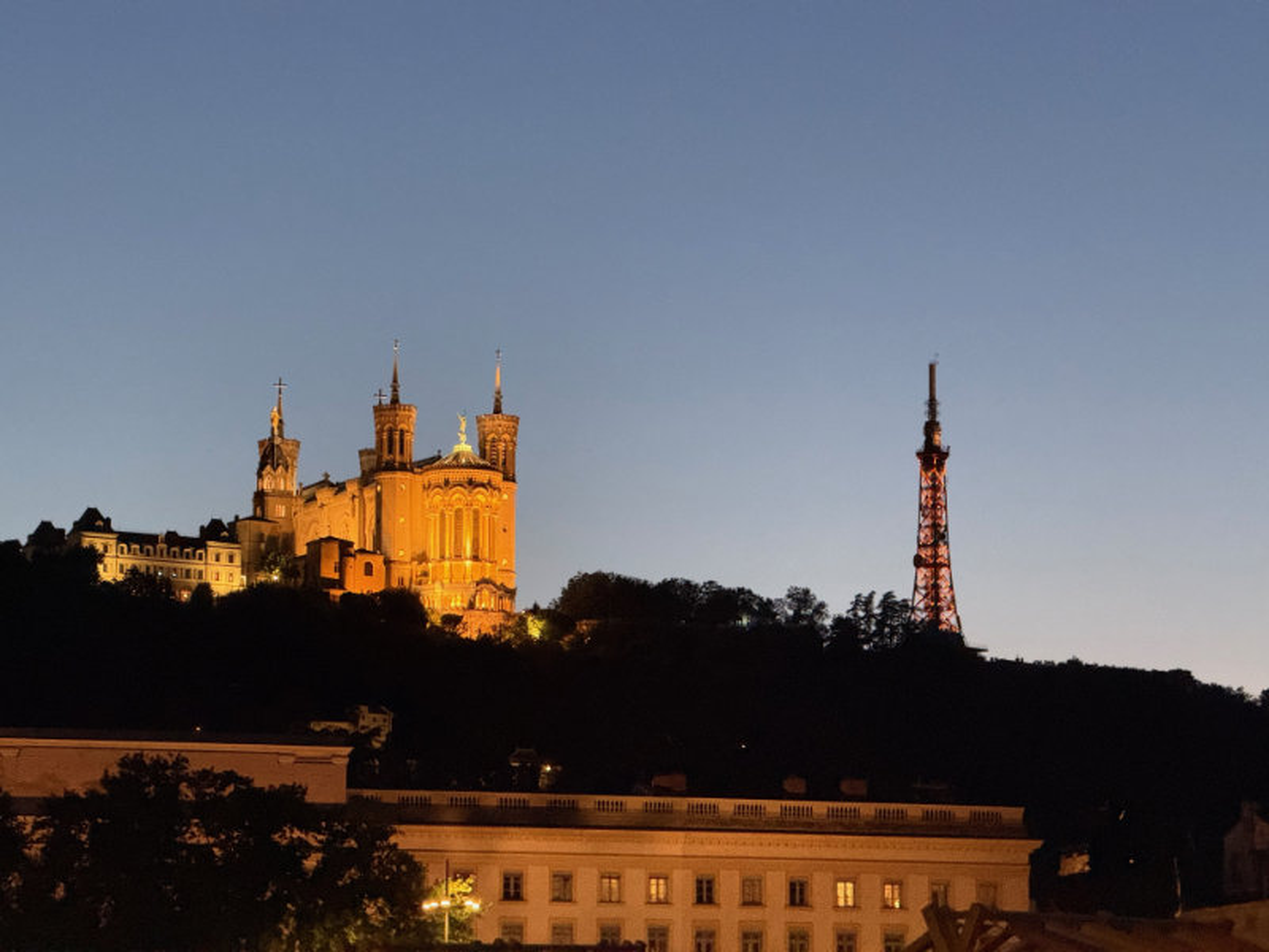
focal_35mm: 120
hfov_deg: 16.4
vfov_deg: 12.3
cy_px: 476
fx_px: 4399
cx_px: 634
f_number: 2.8
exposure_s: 1/33
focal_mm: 15.7
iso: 800
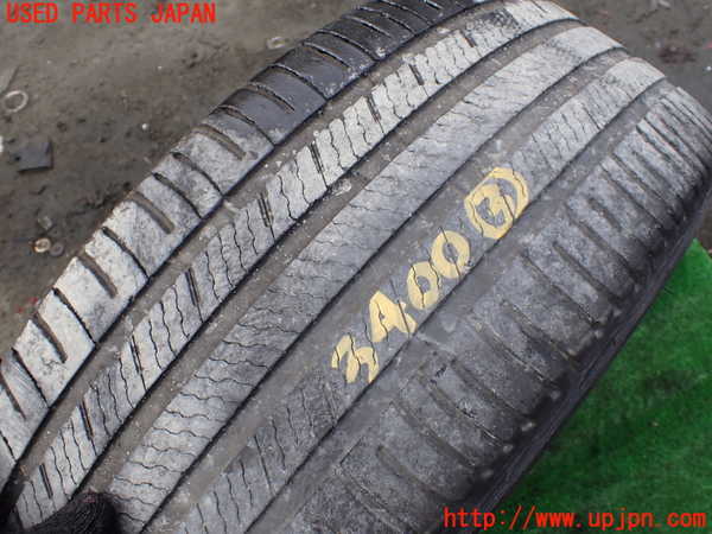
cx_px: 356
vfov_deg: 46.8
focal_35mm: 30
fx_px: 617
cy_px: 267
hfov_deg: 60.0
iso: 100
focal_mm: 5.4
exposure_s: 1/400
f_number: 3.2
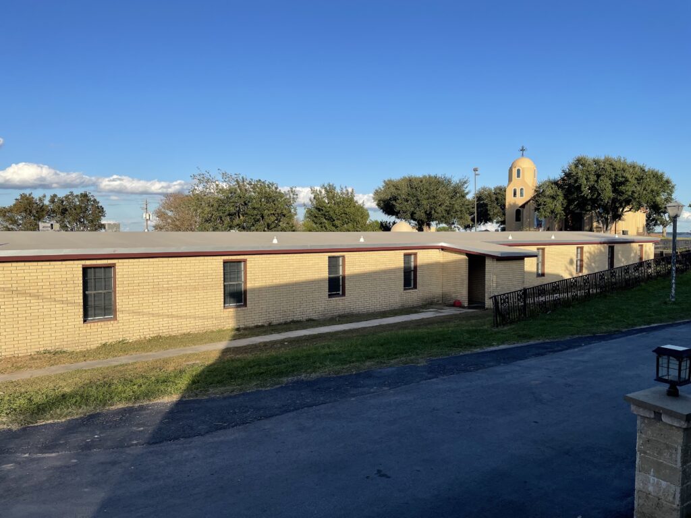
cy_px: 259
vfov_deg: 53.1
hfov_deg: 67.3
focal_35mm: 26
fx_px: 519
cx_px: 346
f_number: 1.6
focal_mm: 4.2
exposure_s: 1/2959
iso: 32
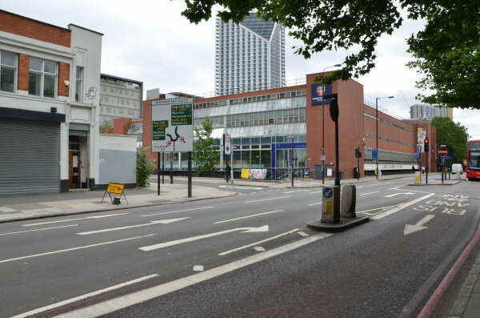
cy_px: 159
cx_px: 240
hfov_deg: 67.5
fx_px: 359
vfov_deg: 47.7
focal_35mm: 27
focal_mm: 18
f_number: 13
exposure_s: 1/60
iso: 100
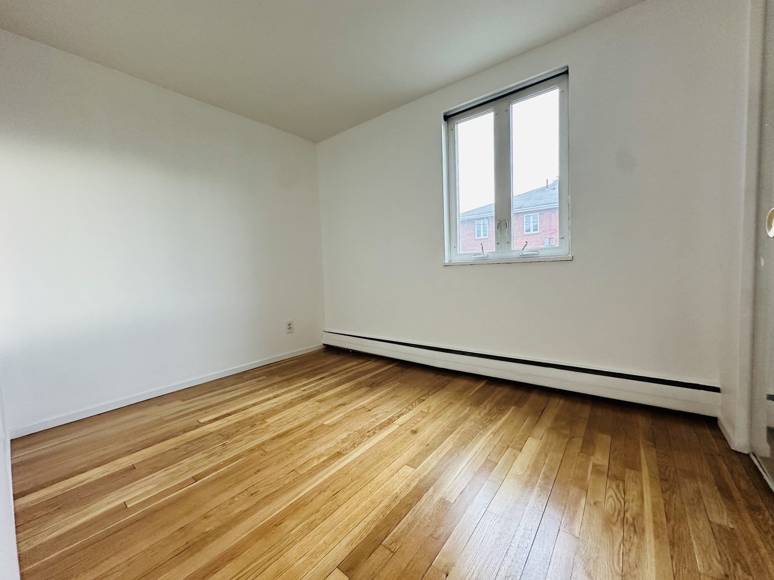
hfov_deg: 102.1
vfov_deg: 85.7
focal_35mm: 14
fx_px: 313
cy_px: 290
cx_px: 387
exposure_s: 1/120
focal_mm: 2.22
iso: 250
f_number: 2.2
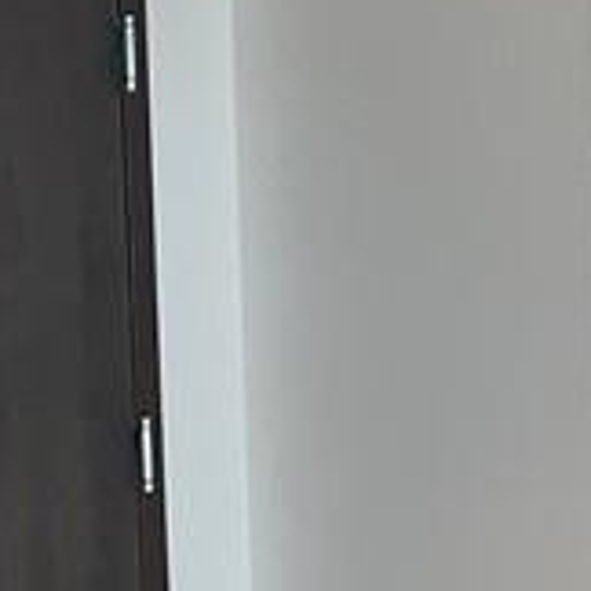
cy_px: 682
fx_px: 4385
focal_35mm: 227
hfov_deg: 7.5
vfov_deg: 7.7
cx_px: -449
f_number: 1.8
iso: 50
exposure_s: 1/60
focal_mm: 4.25
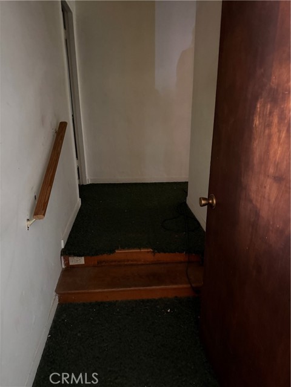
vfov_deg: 71.6
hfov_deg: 56.8
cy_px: 194
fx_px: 269
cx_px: 146
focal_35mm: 24
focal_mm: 6.76
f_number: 1.78
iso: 1600
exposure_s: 1/30
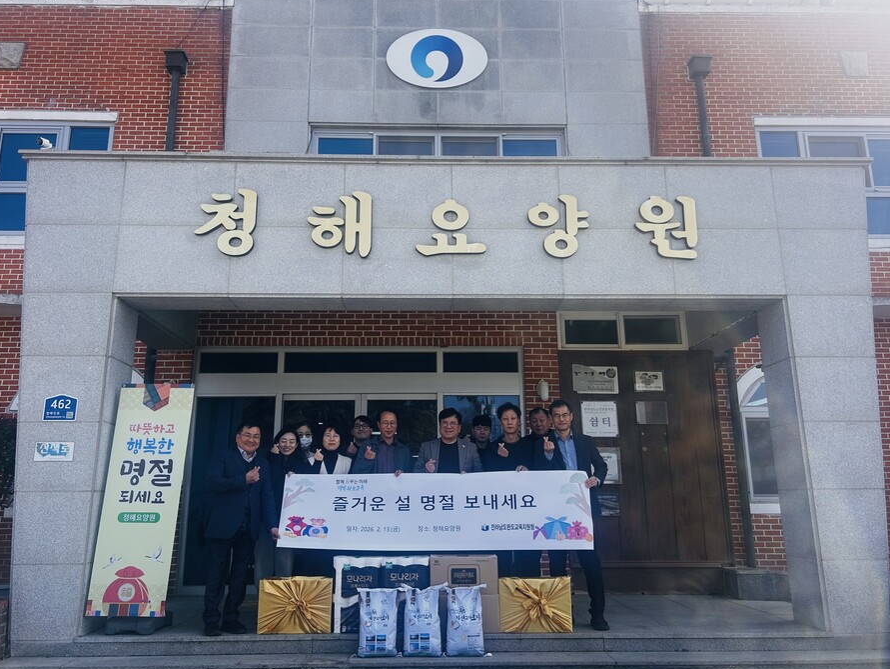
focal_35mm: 28
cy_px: 322
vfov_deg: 49.8
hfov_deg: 63.4
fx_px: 720
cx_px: 435
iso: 50
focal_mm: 5.7
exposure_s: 1/1266
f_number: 1.5
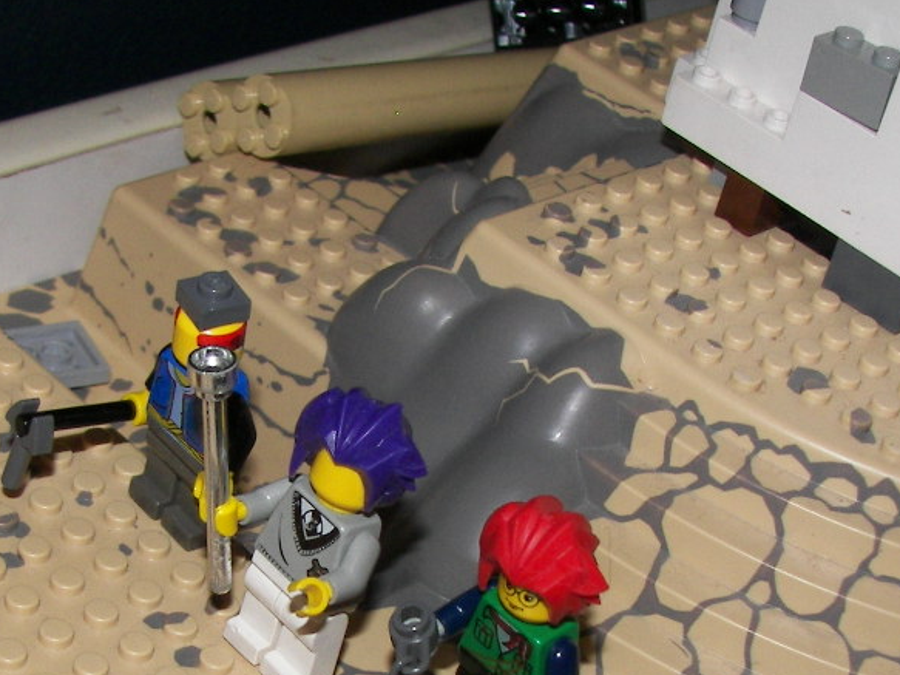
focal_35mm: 79
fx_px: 2054
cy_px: 585
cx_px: 330
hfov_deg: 24.6
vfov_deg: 18.4
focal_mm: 6.1
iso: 100
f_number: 2.8
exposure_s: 1/30
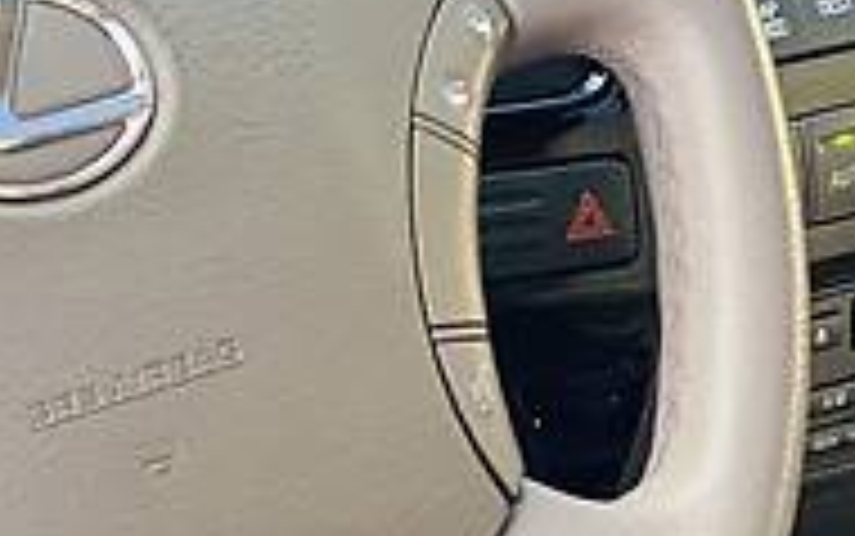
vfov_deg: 5.7
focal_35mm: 232
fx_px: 5409
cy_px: 275
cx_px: -153
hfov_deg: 8.9
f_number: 2
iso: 250
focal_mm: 6
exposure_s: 1/60
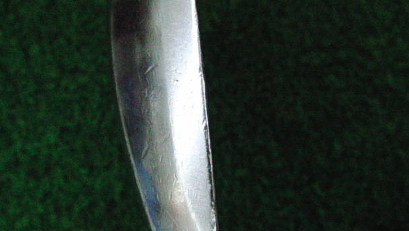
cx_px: 200
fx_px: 456
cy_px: 95
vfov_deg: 28.3
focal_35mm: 42
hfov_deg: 48.3
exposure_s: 1/800
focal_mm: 6.42
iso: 3200
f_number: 3.6
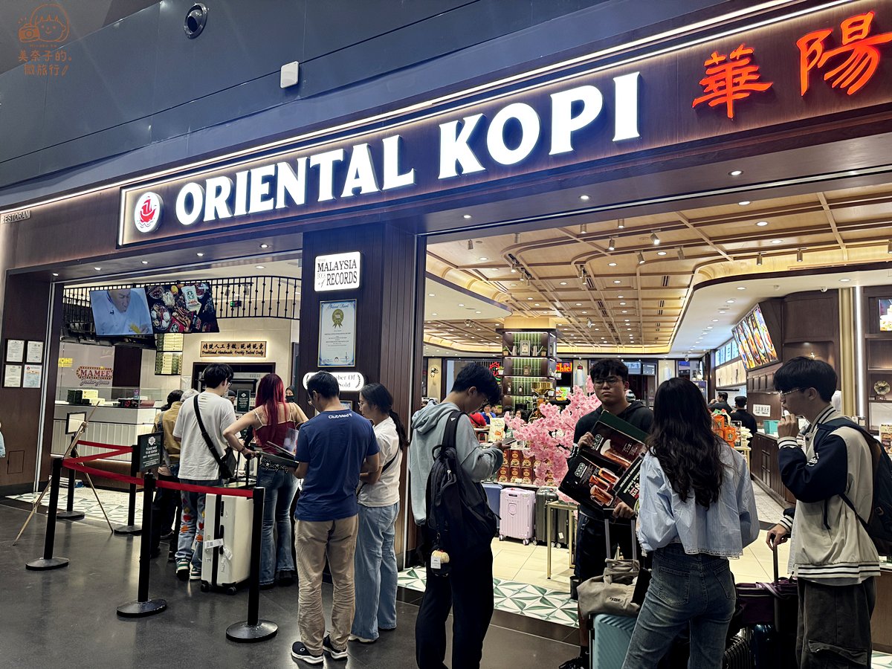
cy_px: 334
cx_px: 446
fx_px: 618
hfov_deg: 71.6
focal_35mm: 24
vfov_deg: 56.8
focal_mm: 6.76
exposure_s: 1/100
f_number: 1.78
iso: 125
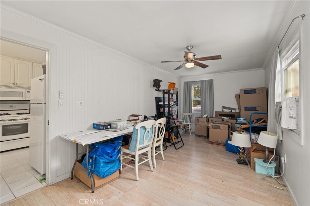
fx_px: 129
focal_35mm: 15
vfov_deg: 77.3
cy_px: 103
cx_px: 155
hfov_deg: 100.4
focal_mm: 15
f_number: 5.6
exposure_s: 1
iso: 250
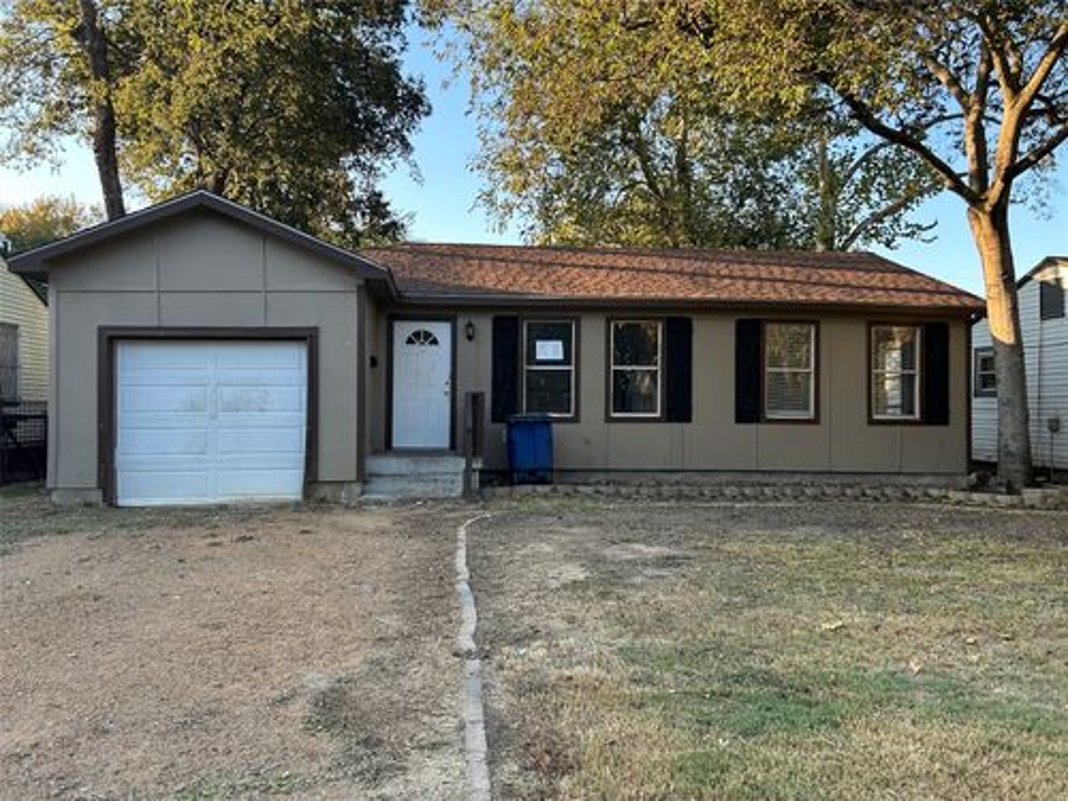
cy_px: 400
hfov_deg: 67.3
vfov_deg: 53.1
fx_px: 802
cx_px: 534
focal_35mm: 26
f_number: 1.5
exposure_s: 1/275
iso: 40
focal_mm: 5.7
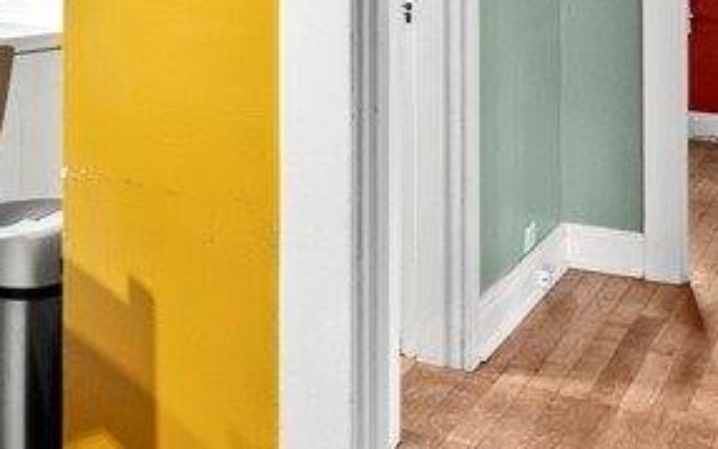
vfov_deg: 20.3
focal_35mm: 61
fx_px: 1192
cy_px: -50
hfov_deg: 24.2
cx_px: -422
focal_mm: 10.5
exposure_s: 1.3
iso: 400
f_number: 11
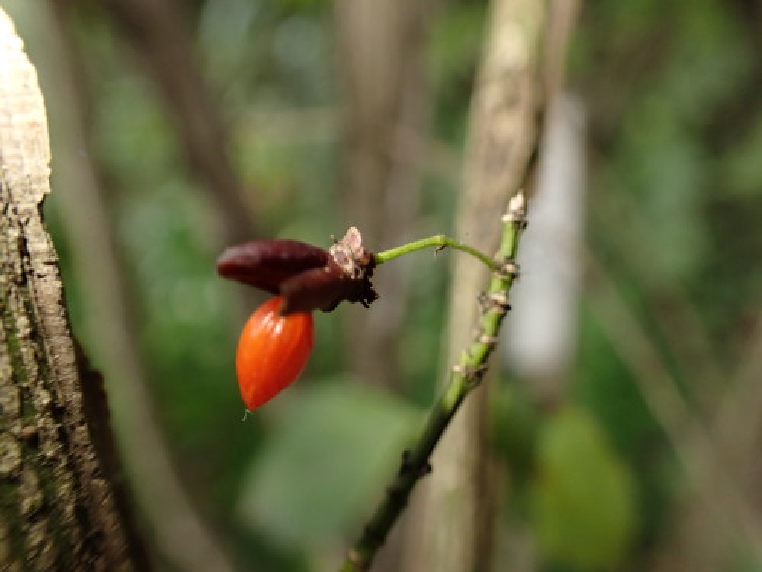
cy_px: 286
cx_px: 381
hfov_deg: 60.0
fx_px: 660
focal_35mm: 30
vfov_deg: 46.8
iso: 320
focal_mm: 5.4
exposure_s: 1/125
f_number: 2.3
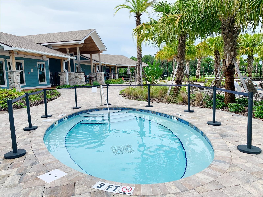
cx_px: 132
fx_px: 198
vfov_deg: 53.1
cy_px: 98
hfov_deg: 67.3
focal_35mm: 26
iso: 25
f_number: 1.8
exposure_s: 1/1427
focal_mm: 4.25
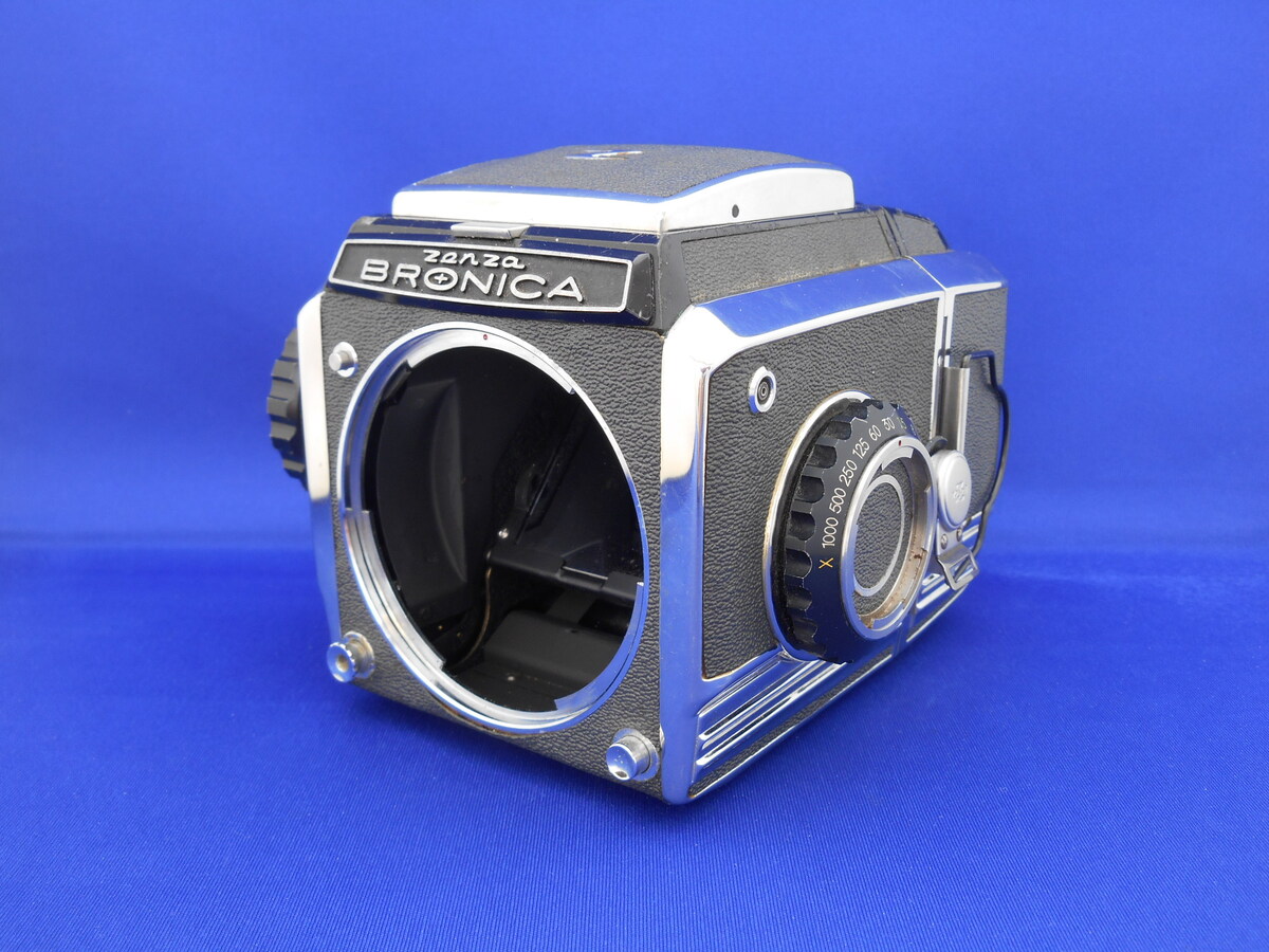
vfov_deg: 40.7
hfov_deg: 52.6
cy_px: 476
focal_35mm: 35
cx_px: 634
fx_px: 1283
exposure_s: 1/2.5
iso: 80
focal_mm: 6.3
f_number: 3.7
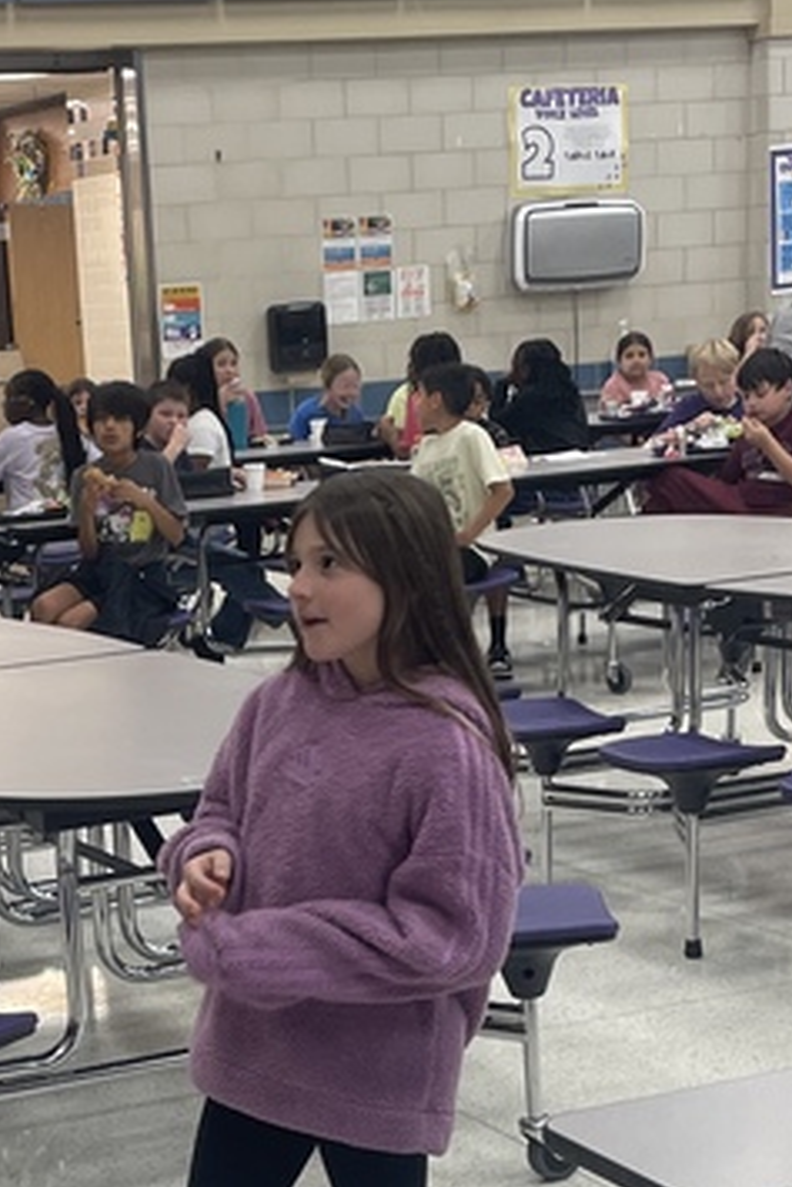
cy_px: 1067
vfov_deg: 25.2
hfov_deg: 17.3
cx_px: 120
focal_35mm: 78
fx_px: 2571
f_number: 1.6
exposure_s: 1/60
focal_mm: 4.2
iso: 64
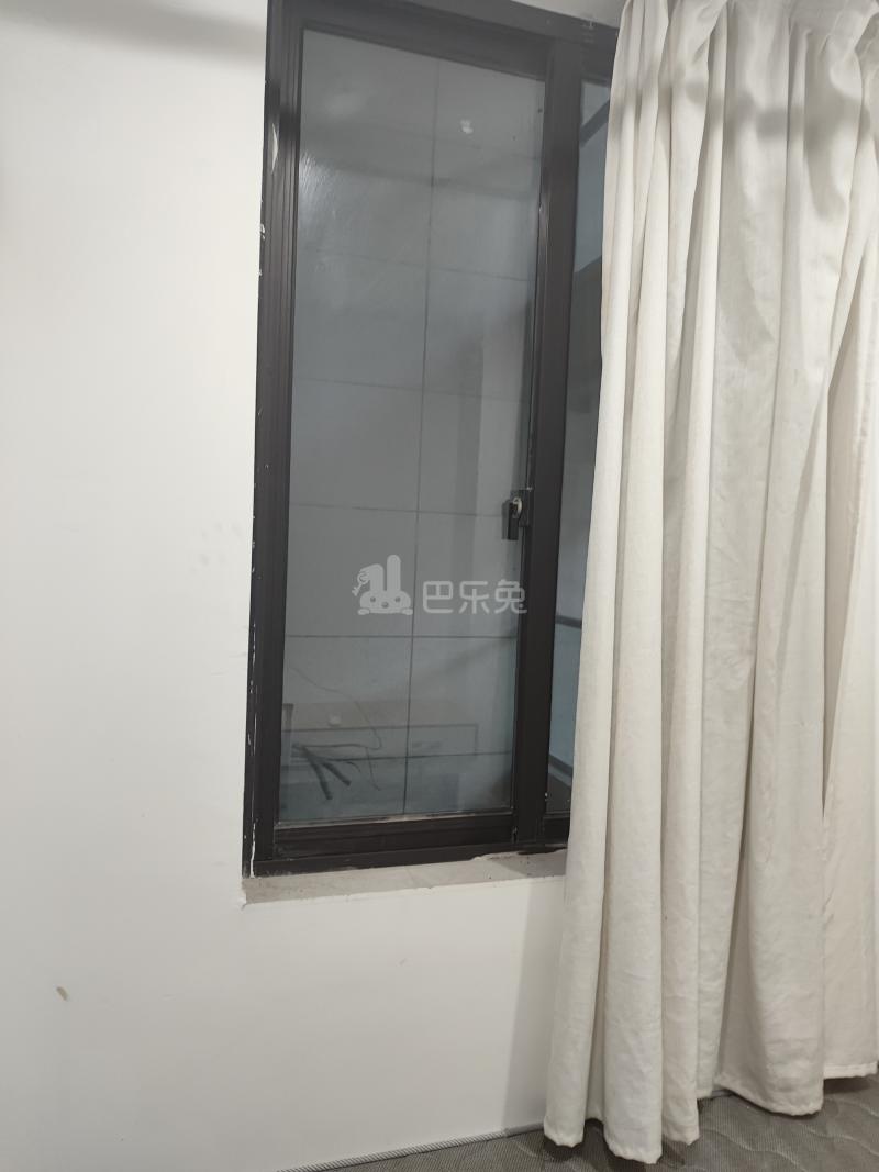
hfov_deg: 56.8
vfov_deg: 71.6
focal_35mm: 24
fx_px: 813
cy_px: 586
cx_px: 440
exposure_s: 1/100
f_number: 1.65
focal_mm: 5.26
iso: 967
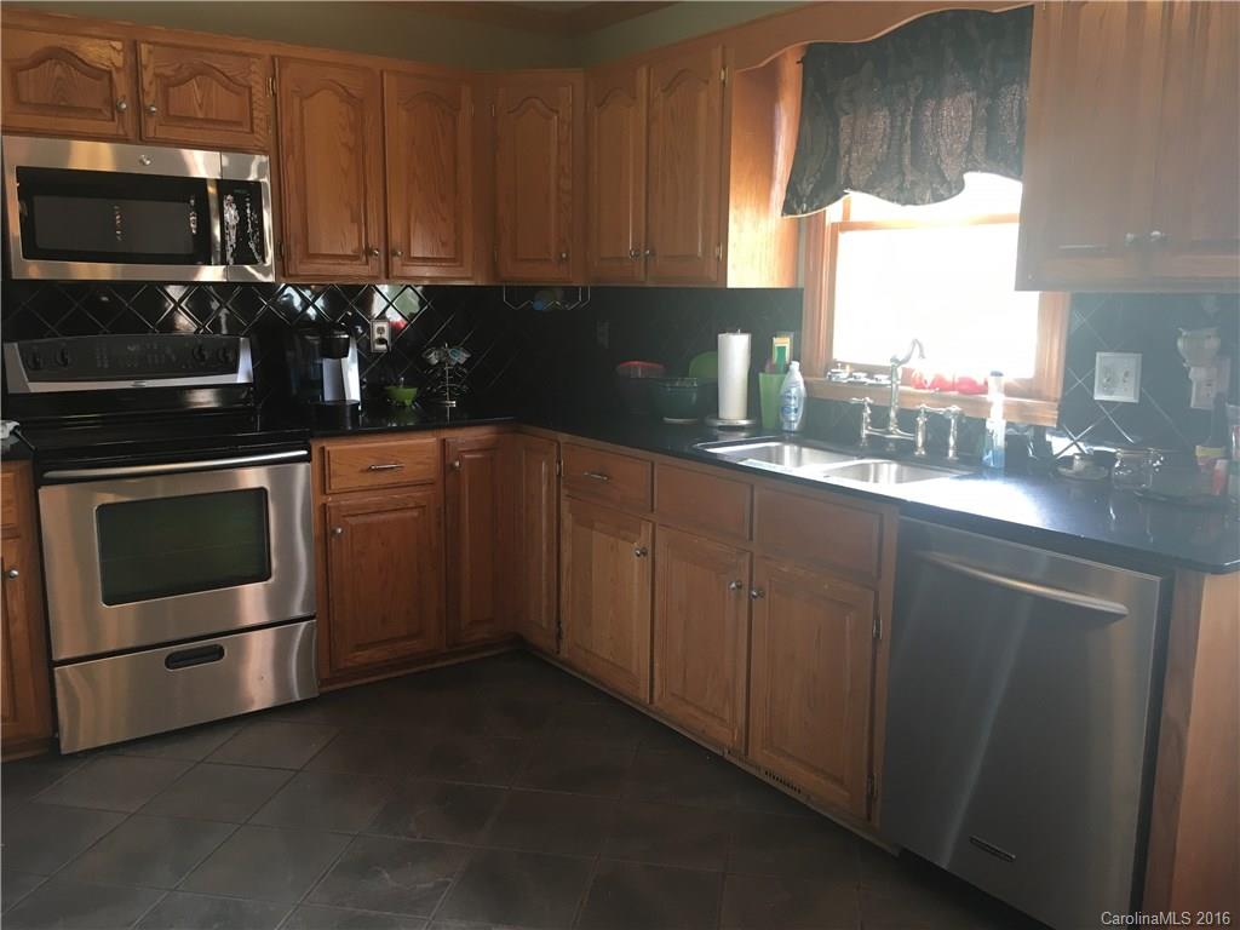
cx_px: 620
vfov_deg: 48.2
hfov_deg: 61.7
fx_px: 1039
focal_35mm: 29
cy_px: 465
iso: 64
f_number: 2.2
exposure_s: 1/30
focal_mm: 4.15
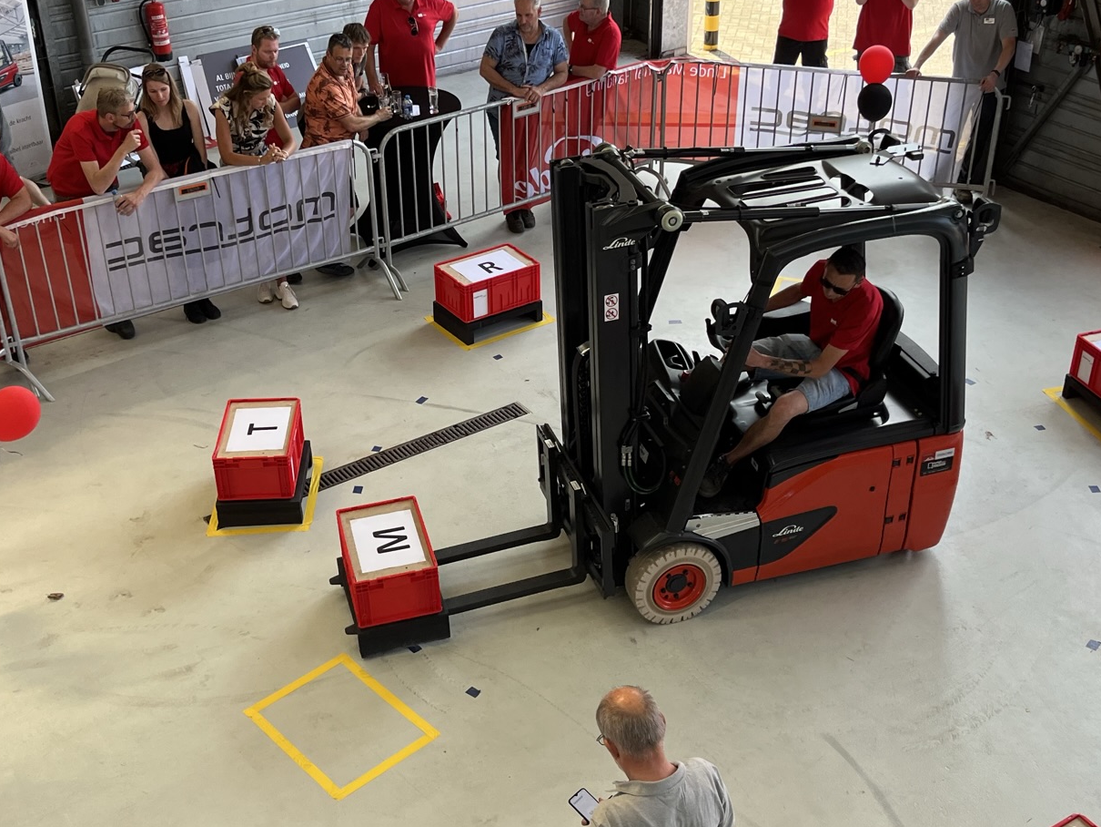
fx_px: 1400
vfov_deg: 32.9
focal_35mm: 44
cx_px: 550
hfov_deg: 42.9
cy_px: 413
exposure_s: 1/267
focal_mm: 5.1
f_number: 1.6
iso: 50
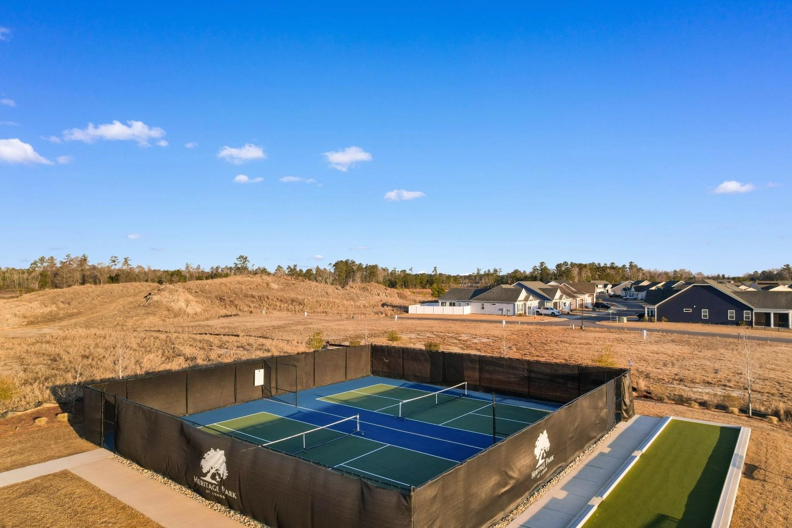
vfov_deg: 57.2
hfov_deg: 78.6
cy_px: 264
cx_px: 396
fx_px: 484
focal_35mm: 22
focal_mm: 8.38
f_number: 2.8
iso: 110
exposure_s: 1/180
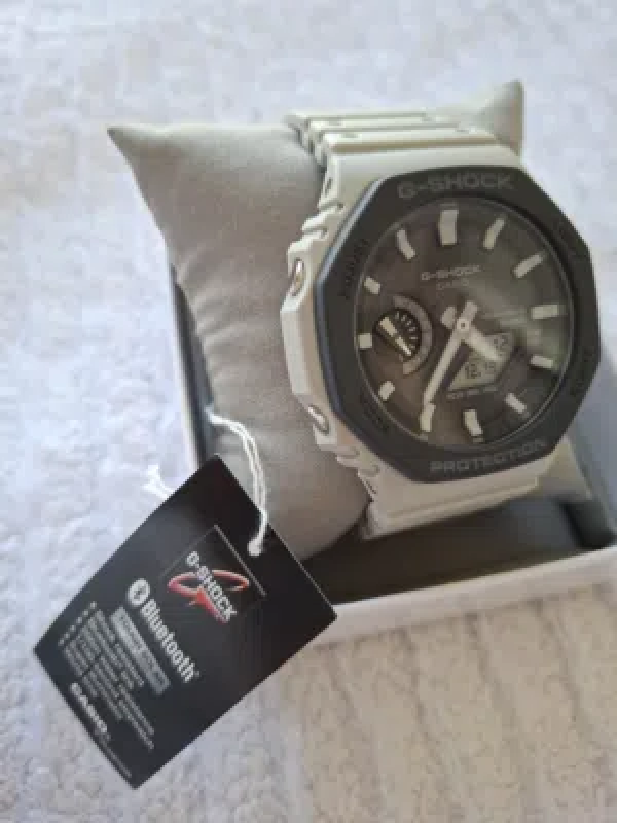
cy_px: 412
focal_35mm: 23
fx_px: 547
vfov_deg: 73.9
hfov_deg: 58.9
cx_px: 308
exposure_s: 1/60
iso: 320
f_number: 1.8
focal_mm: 5.54
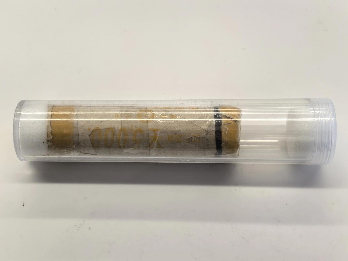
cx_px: 174
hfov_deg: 35.5
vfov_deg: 27.0
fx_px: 543
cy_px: 130
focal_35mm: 54
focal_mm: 6.98
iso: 125
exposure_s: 1/100
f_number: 2
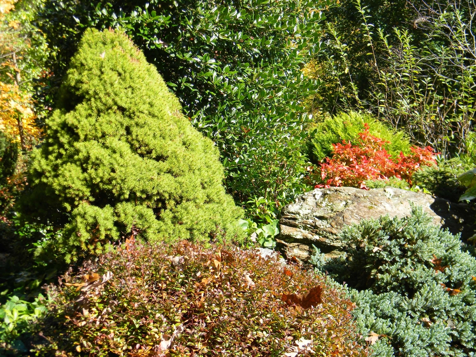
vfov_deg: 40.7
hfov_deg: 52.6
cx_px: 238
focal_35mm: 35
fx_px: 481
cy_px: 178
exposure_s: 1/234
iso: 80
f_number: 3.9
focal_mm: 8.6
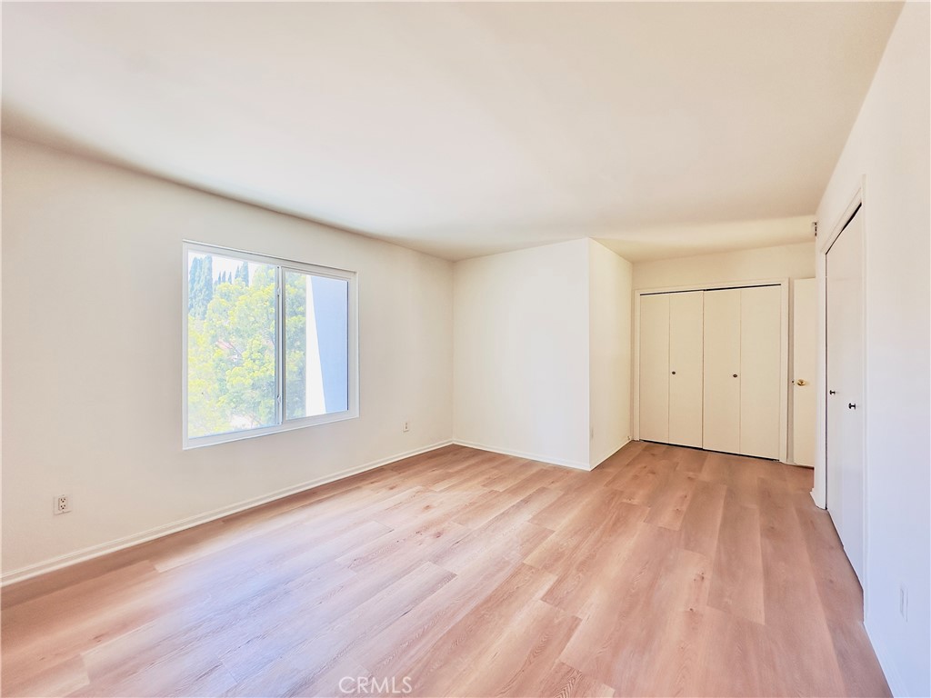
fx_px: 377
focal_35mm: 14
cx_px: 466
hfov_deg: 102.1
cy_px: 349
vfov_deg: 85.7
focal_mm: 2.22
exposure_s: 1/120
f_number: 2.2
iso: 100
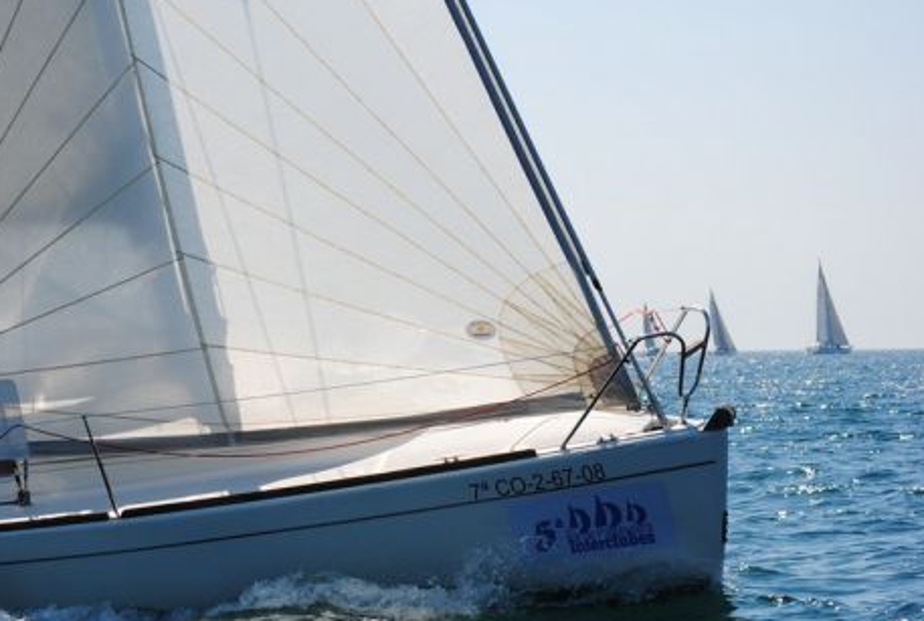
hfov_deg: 10.4
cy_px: 308
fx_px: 5065
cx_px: 121
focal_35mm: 197
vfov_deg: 7.0
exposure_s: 1/640
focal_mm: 75
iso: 100
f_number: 6.3
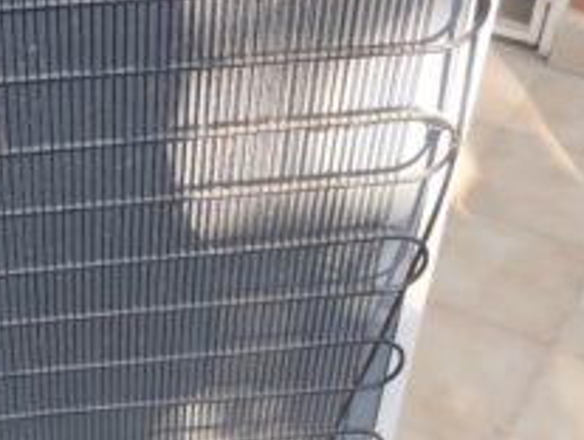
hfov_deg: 33.9
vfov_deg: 26.9
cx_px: 76
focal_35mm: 54
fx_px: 913
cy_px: 299
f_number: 1.8
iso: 259
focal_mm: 4.27
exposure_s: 1/33
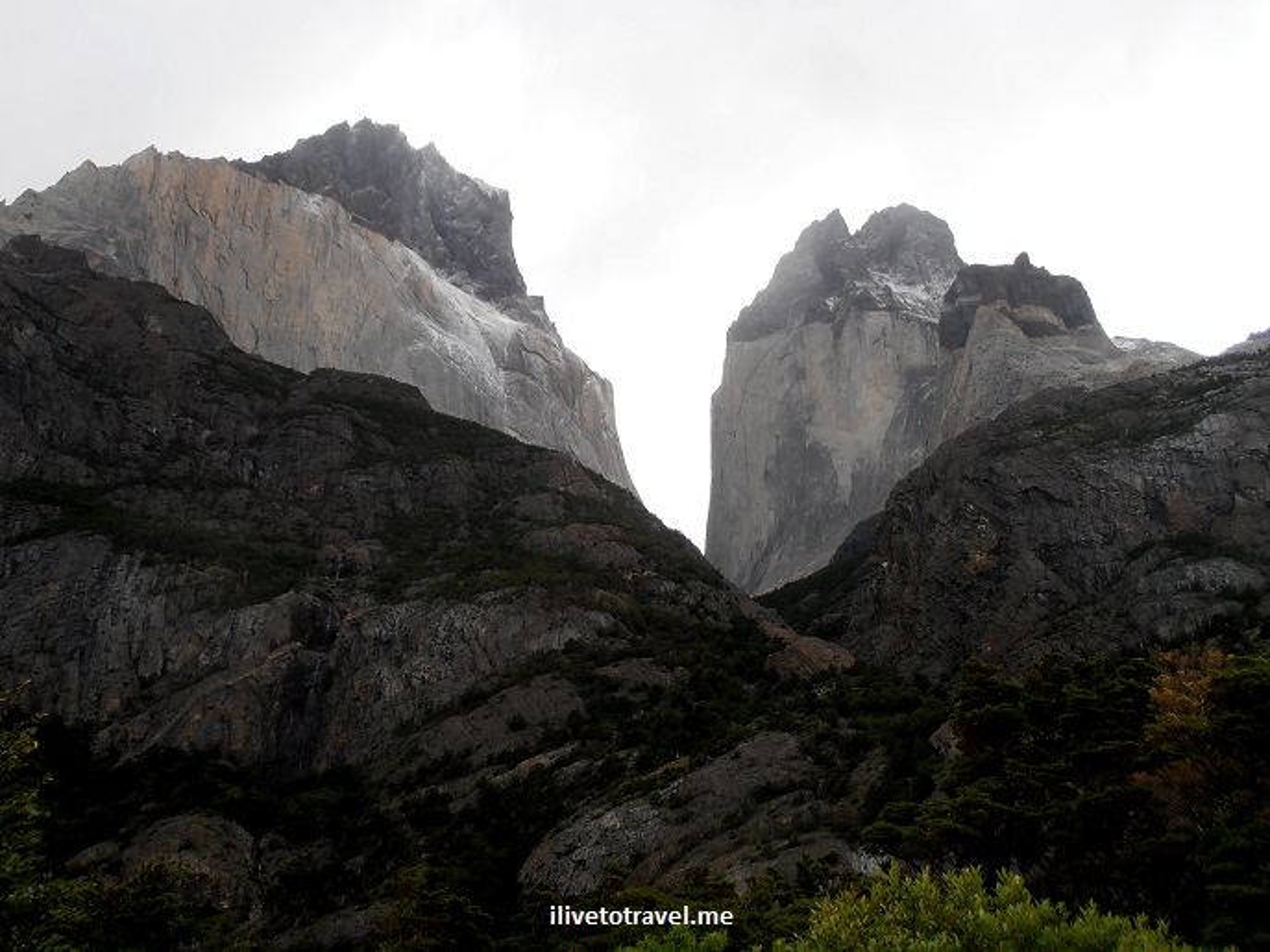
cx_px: 635
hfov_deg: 33.8
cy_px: 476
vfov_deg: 25.7
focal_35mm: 57
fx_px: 2091
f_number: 4.5
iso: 80
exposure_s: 1/320
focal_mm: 10.04
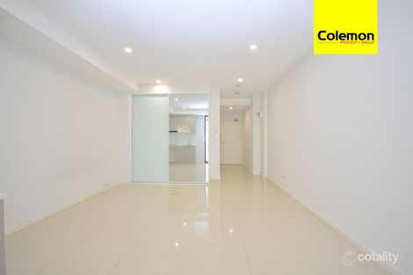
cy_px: 138
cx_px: 206
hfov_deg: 100.4
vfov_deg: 77.3
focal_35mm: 15
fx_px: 172
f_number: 5
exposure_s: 1/100
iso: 400
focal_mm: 10
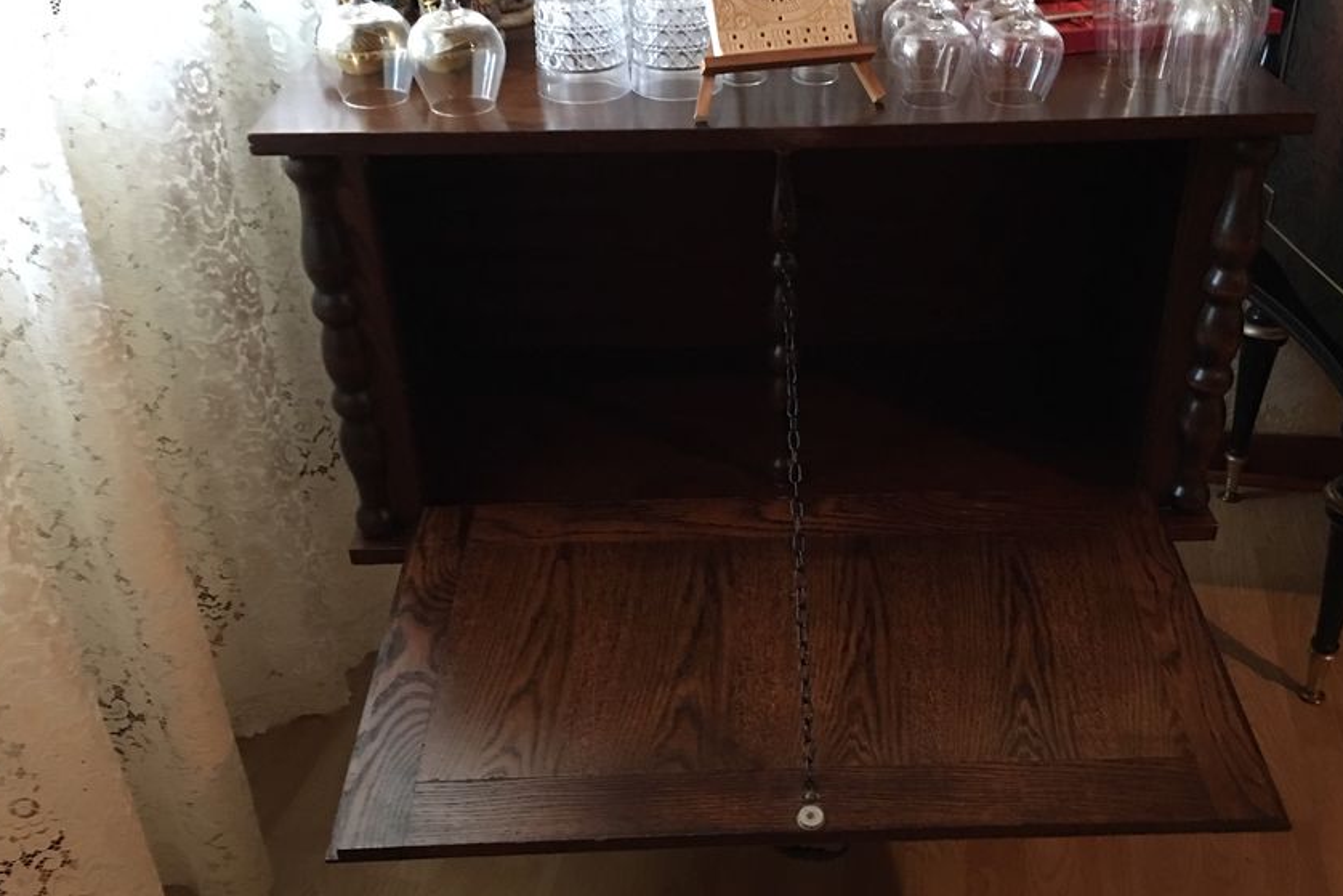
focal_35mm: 36
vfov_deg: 36.9
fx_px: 1343
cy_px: 433
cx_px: 780
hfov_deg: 52.9
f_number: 2.2
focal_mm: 4.15
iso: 160
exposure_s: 1/8
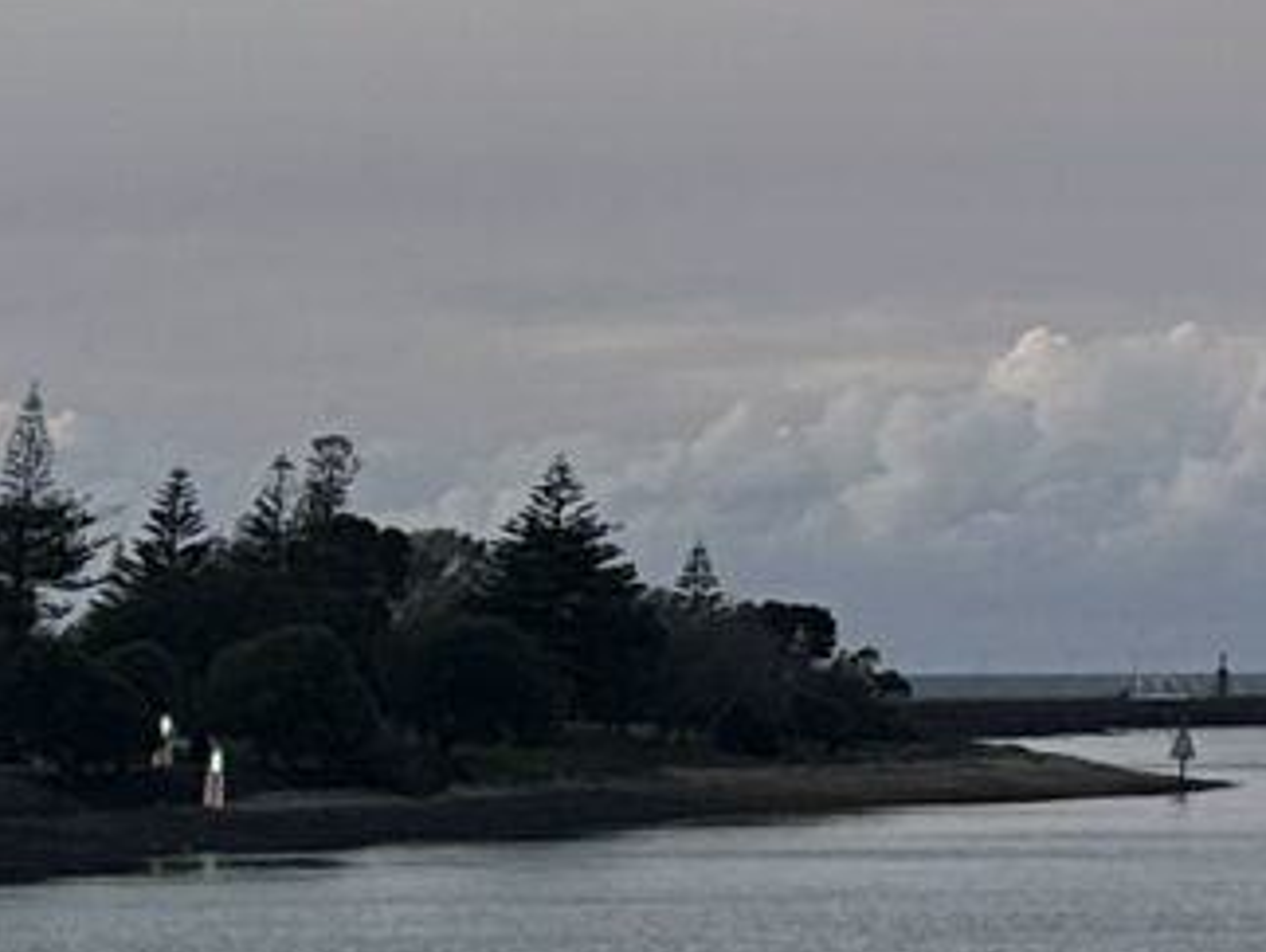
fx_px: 6957
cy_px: -462
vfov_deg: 7.7
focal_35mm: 190
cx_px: 2430
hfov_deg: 9.8
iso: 64
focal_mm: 6.86
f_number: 1.78
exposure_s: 1/121
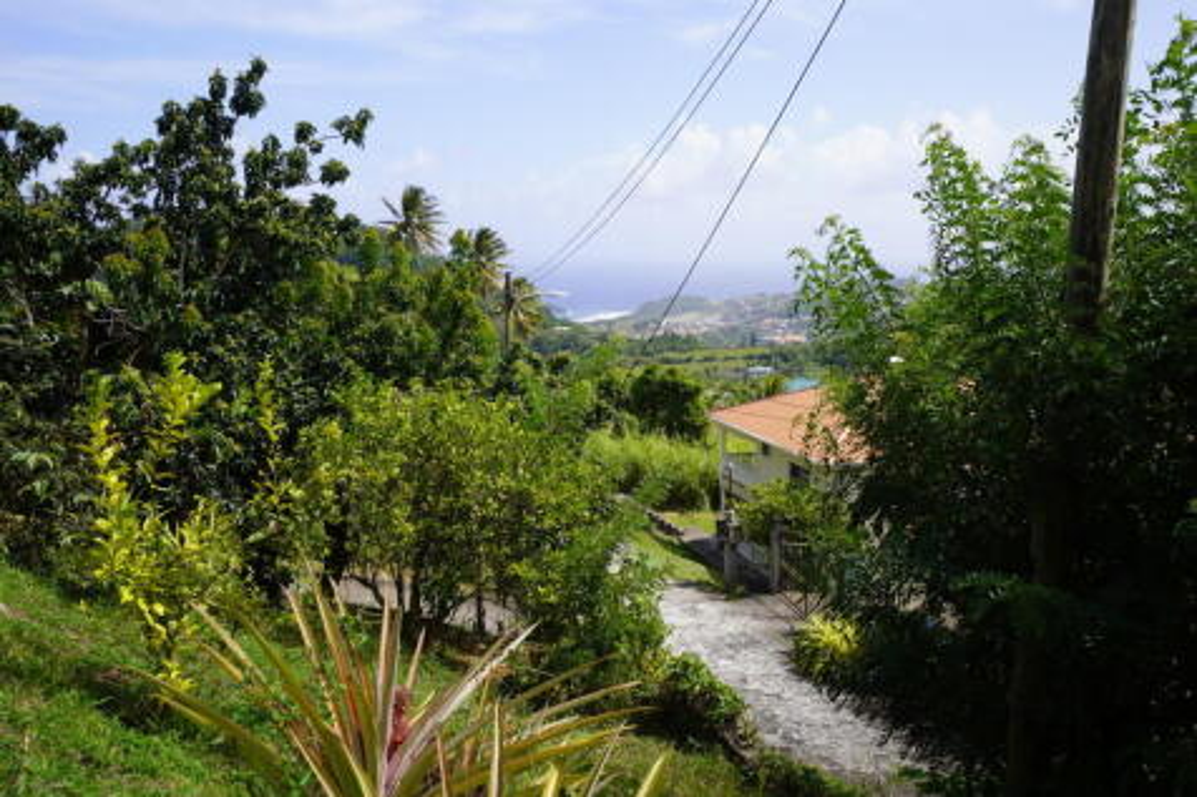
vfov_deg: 43.6
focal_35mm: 30
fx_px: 997
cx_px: 598
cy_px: 398
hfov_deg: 61.9
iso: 100
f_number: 9
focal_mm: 20
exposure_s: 1/125
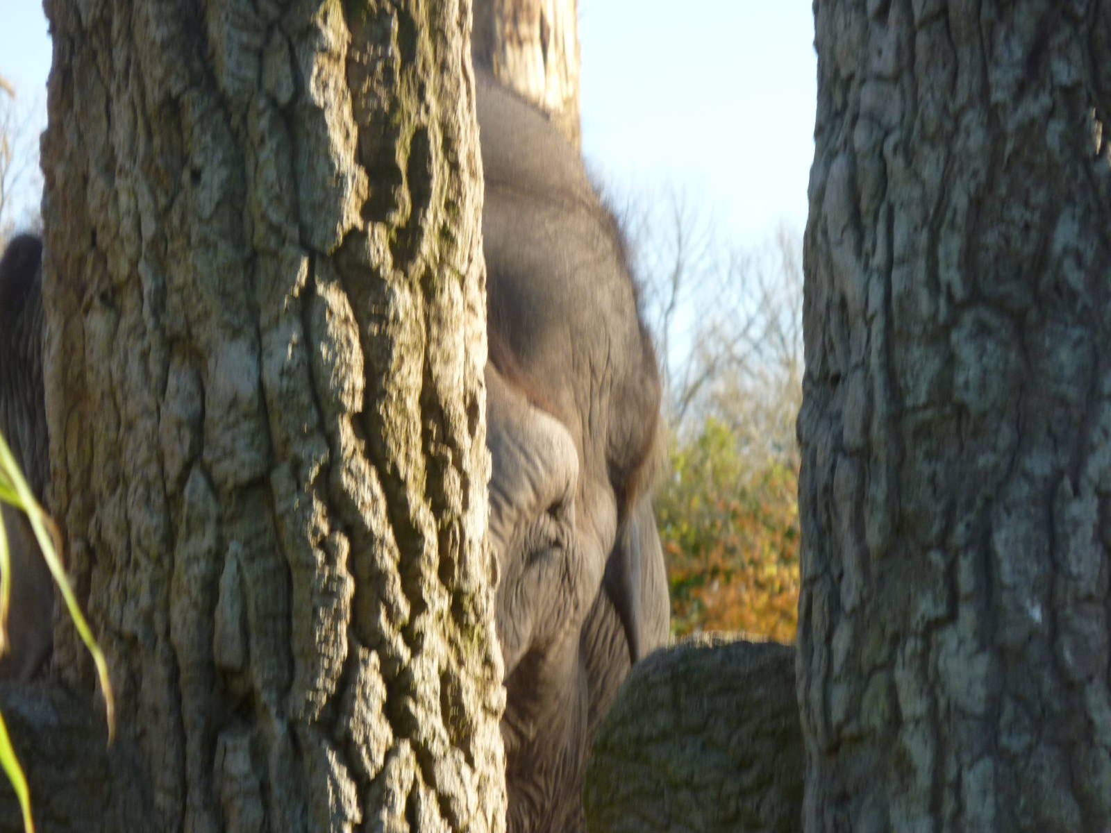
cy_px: 416
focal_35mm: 200
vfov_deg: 7.4
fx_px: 6419
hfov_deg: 9.9
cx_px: 556
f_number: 5.9
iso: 160
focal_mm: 36
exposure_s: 1/125
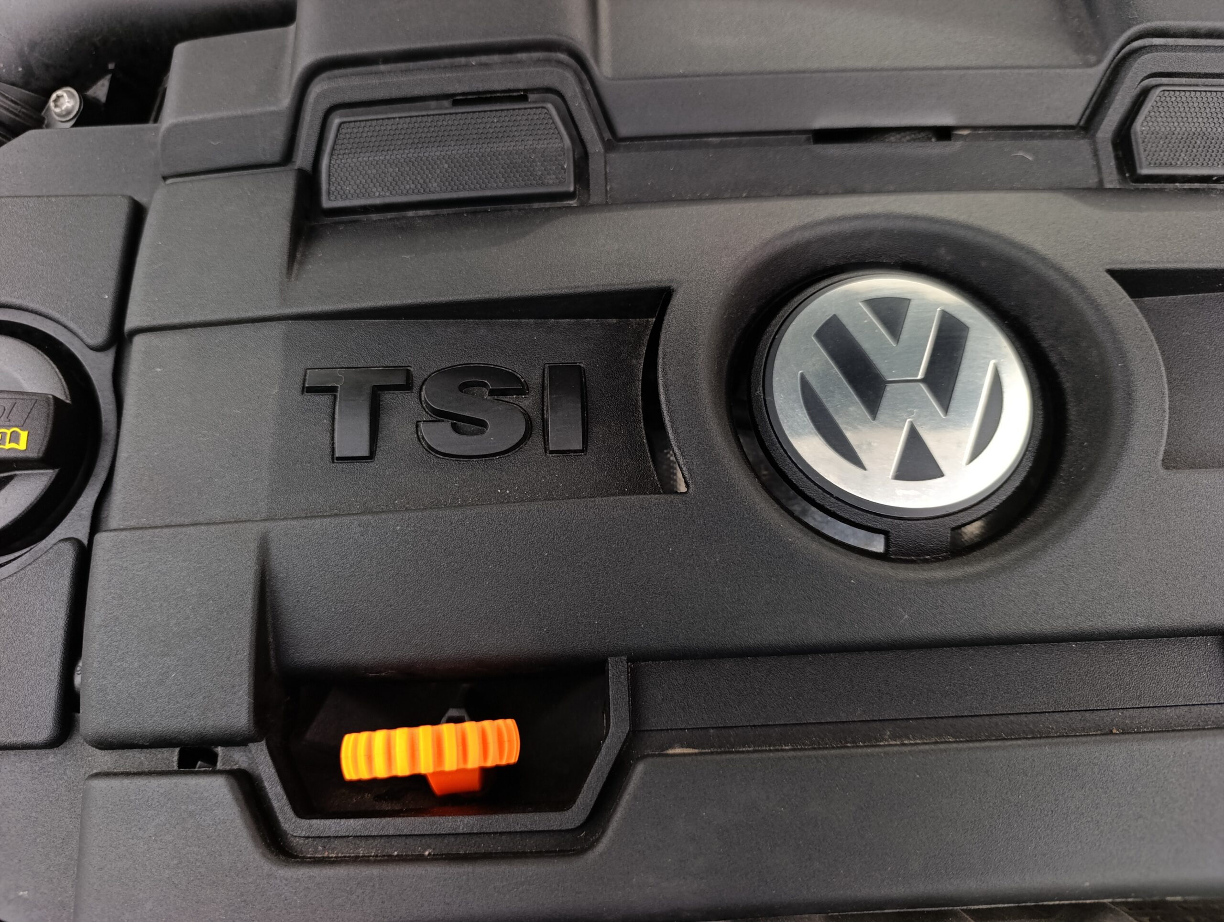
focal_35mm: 23
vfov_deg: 59.0
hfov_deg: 73.8
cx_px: 612
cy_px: 461
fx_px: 814
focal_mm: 6.14
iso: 80
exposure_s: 1/100
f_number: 1.6
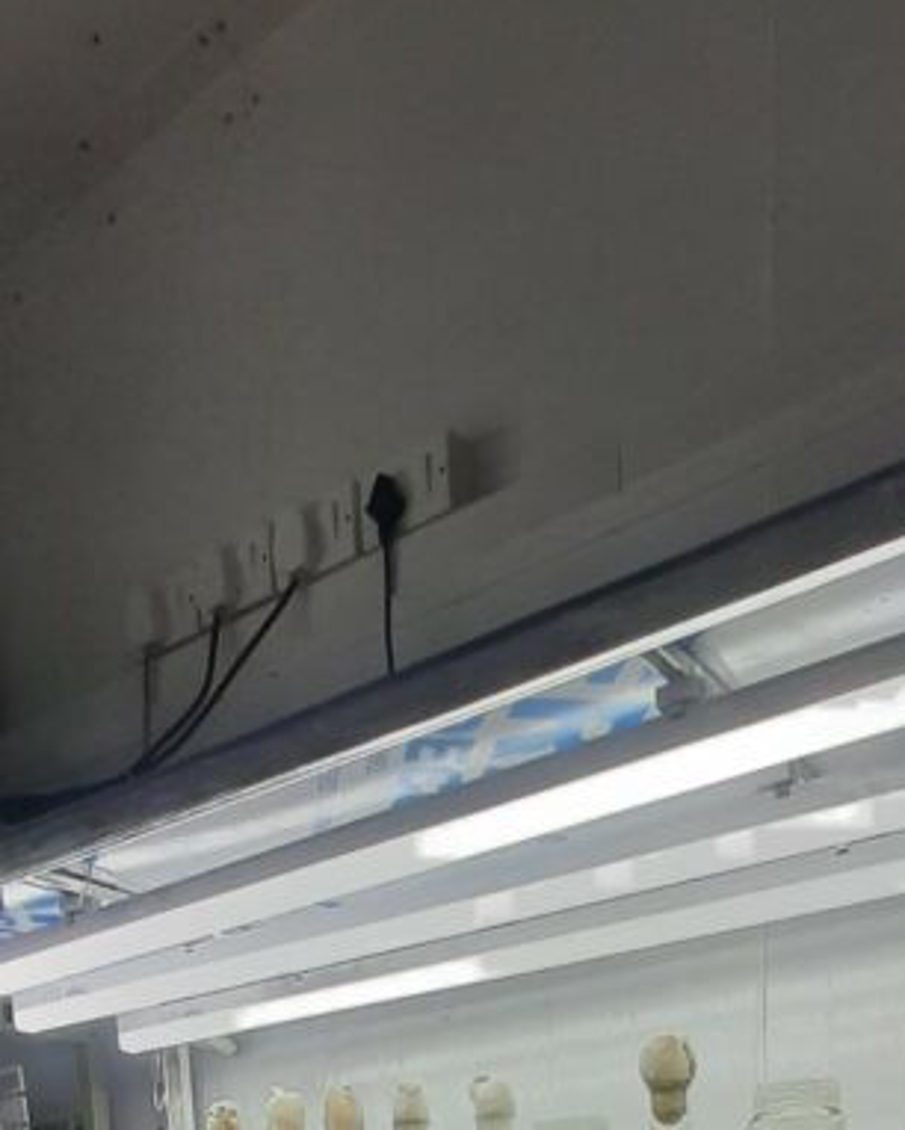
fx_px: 1137
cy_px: 1485
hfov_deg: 43.4
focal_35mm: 34
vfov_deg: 35.2
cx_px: 450
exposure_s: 1/119
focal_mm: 1.42
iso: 40
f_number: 2.2
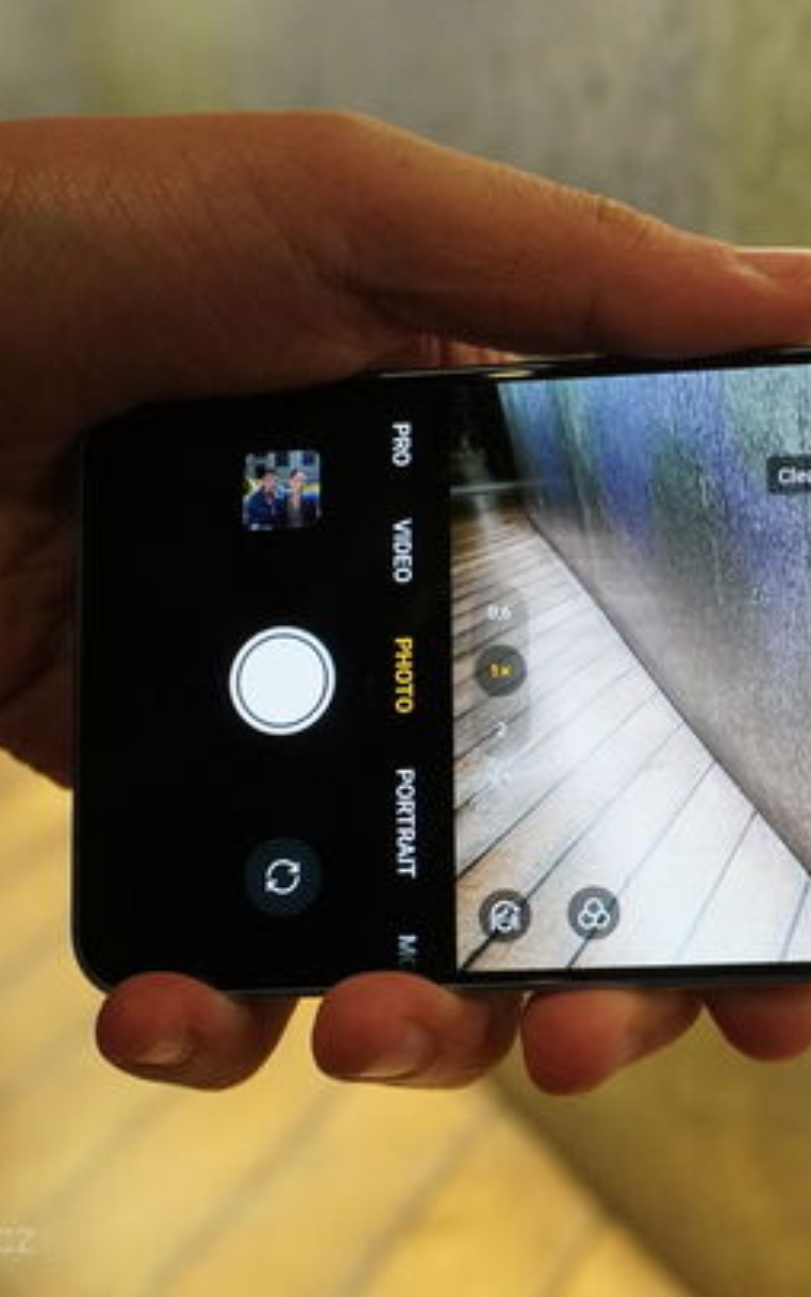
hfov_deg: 22.2
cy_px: 647
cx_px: 651
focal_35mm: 58
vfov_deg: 35.2
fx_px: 2042
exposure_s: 1/160
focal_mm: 25
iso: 4000
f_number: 5.6
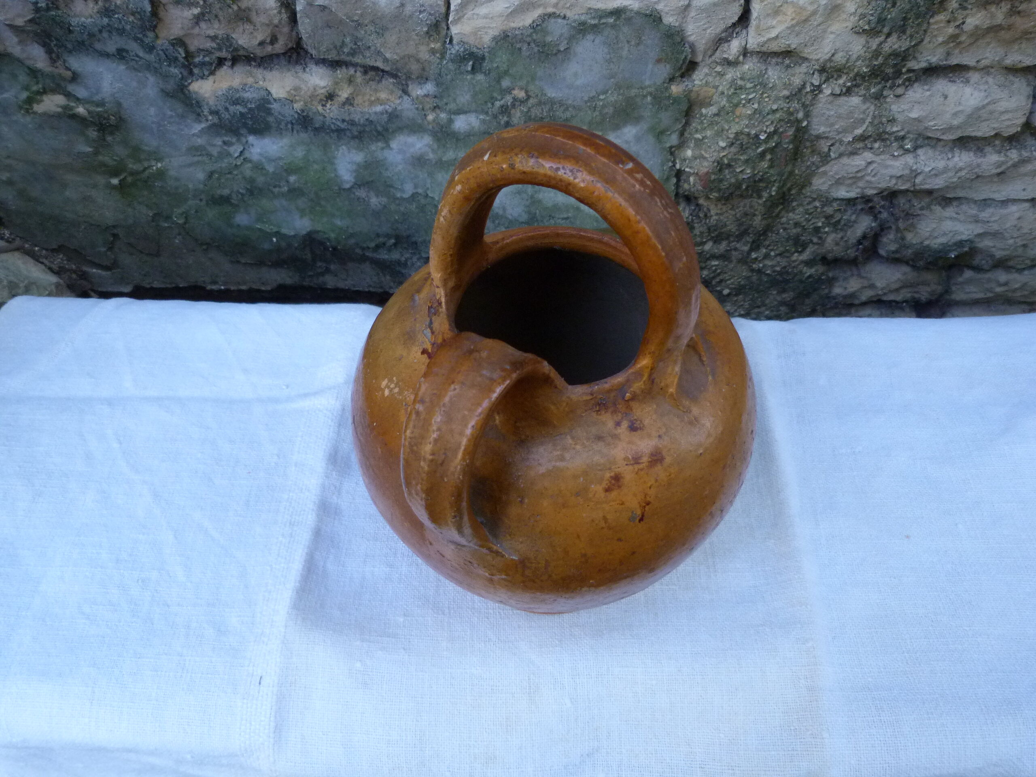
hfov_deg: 69.4
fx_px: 748
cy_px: 388
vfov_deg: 54.9
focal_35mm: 25
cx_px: 518
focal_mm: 4.5
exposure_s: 1/60
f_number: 2.8
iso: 250
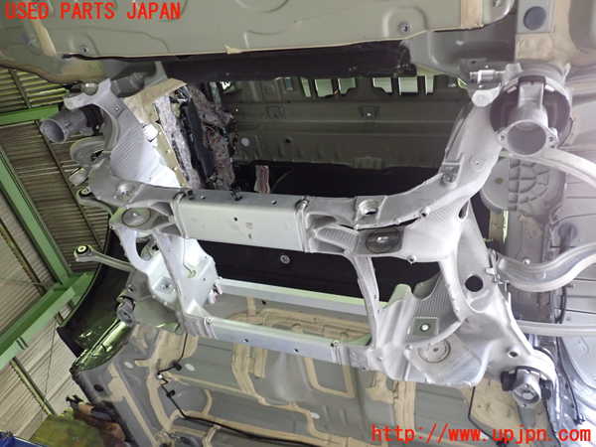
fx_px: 517
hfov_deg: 60.0
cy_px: 224
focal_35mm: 30
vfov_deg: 46.8
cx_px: 298
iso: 640
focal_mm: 5.4
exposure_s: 1/30
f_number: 2.3
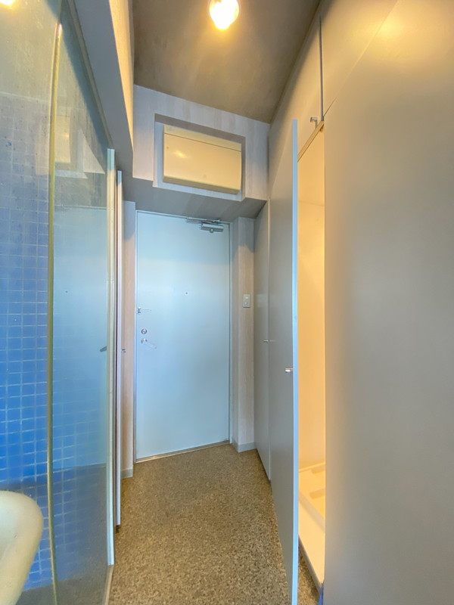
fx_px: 227
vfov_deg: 106.2
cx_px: 227
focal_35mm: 13
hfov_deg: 89.9
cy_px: 302
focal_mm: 1.54
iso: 250
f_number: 2.4
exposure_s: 1/50
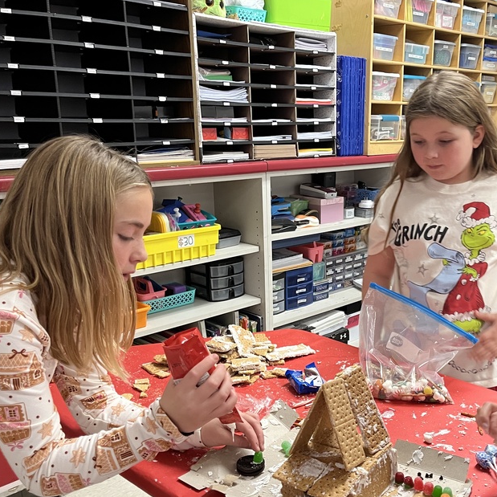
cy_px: 289
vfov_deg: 43.7
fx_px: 617
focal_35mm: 38
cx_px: 348
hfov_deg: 43.0
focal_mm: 5.1
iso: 200
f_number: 1.6
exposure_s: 1/60
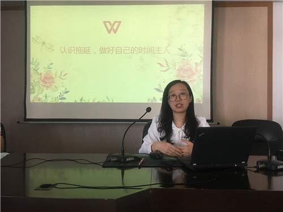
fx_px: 237
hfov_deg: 61.7
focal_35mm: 29
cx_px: 142
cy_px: 106
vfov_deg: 48.2
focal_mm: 4.15
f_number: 2.2
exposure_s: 1/33
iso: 160
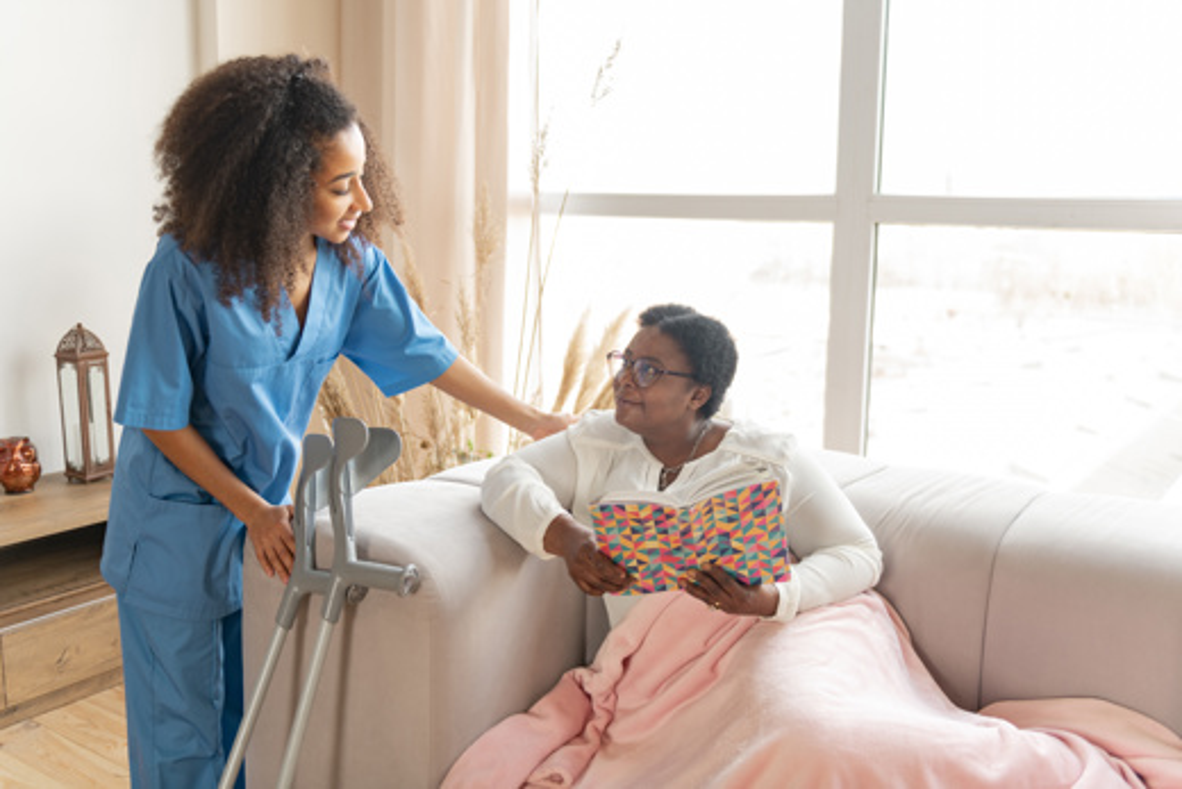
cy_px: 394
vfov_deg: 37.9
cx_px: 591
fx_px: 1149
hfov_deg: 54.4
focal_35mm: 35
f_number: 2.8
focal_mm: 35
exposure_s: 1/160
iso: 250
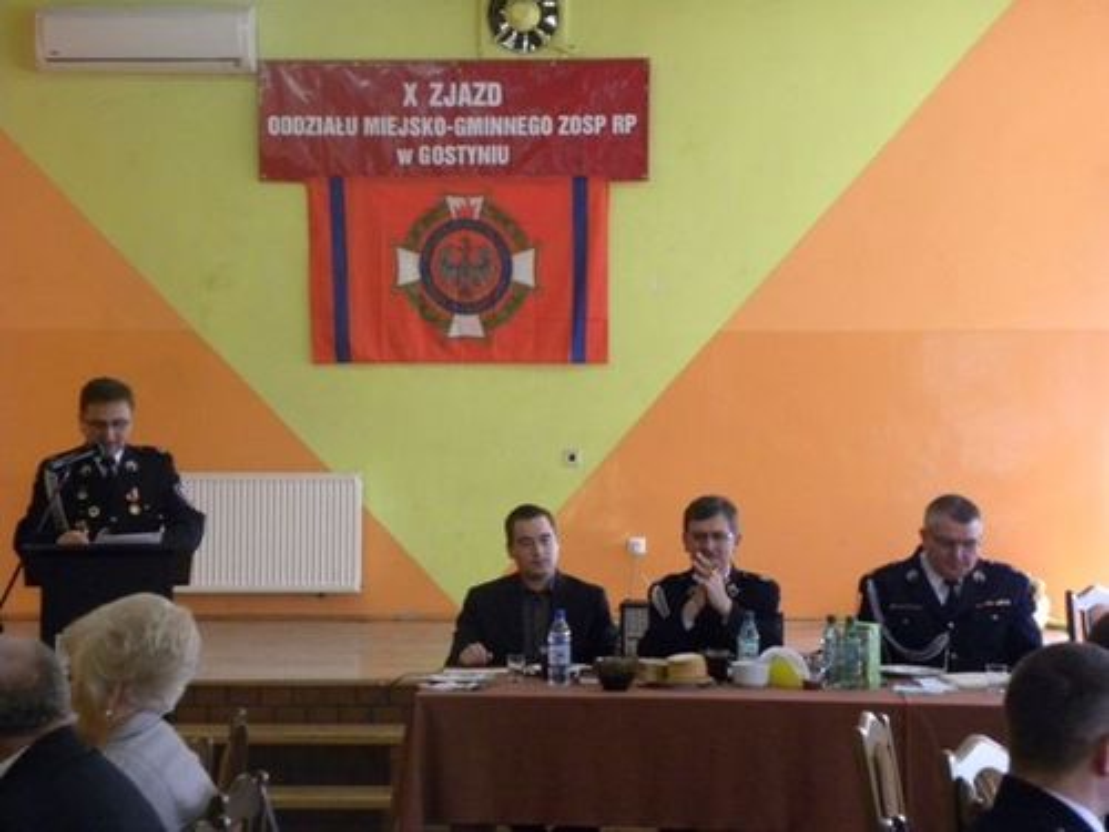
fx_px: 3044
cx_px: 554
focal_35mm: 95
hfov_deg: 20.7
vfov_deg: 15.6
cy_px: 416
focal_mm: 16.9
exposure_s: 1/27.5
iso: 400
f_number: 4
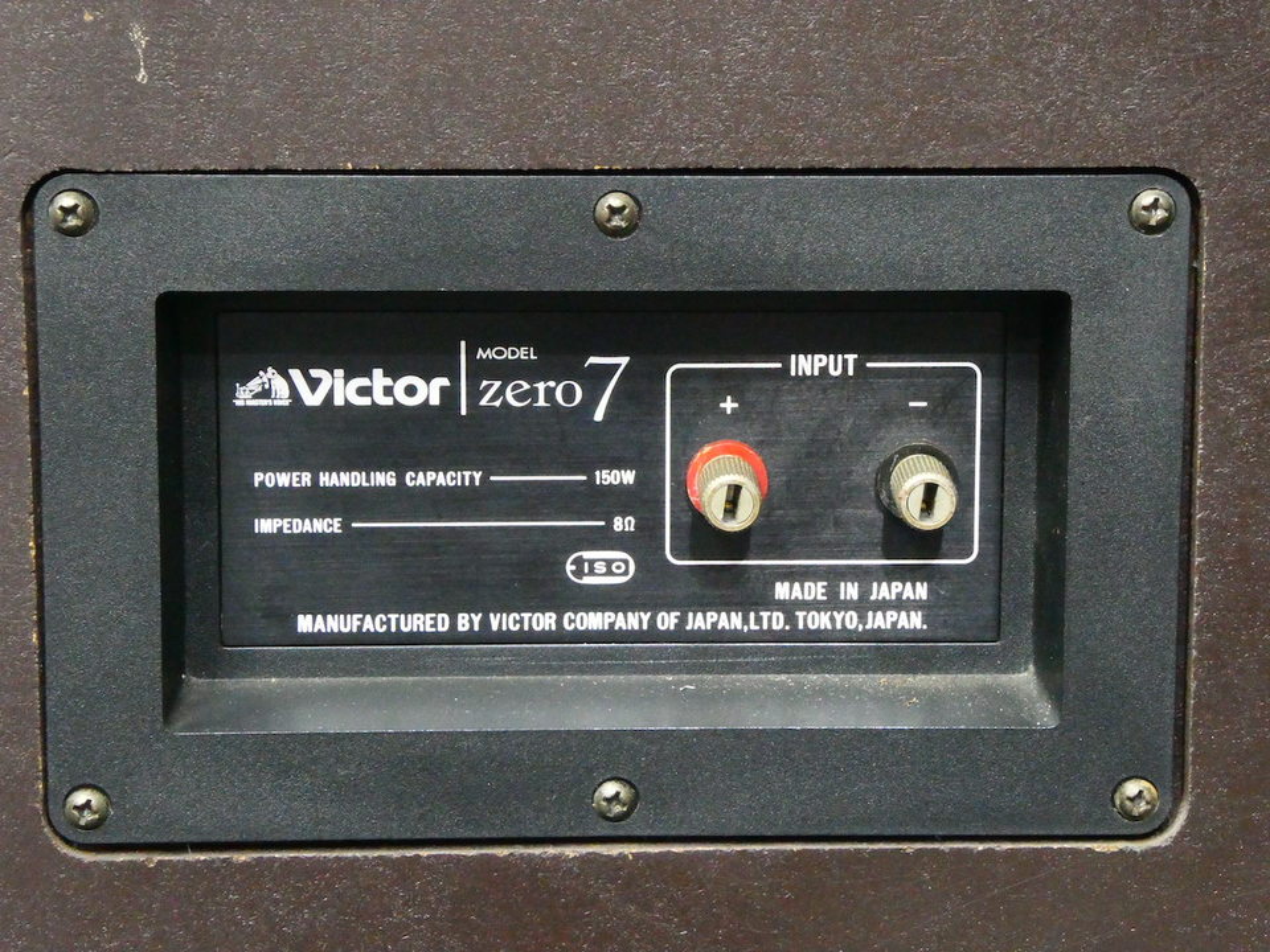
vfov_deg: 12.9
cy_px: 476
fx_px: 4219
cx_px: 635
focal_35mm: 115
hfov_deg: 17.1
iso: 1600
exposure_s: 1/5
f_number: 6.3
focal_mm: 20.6
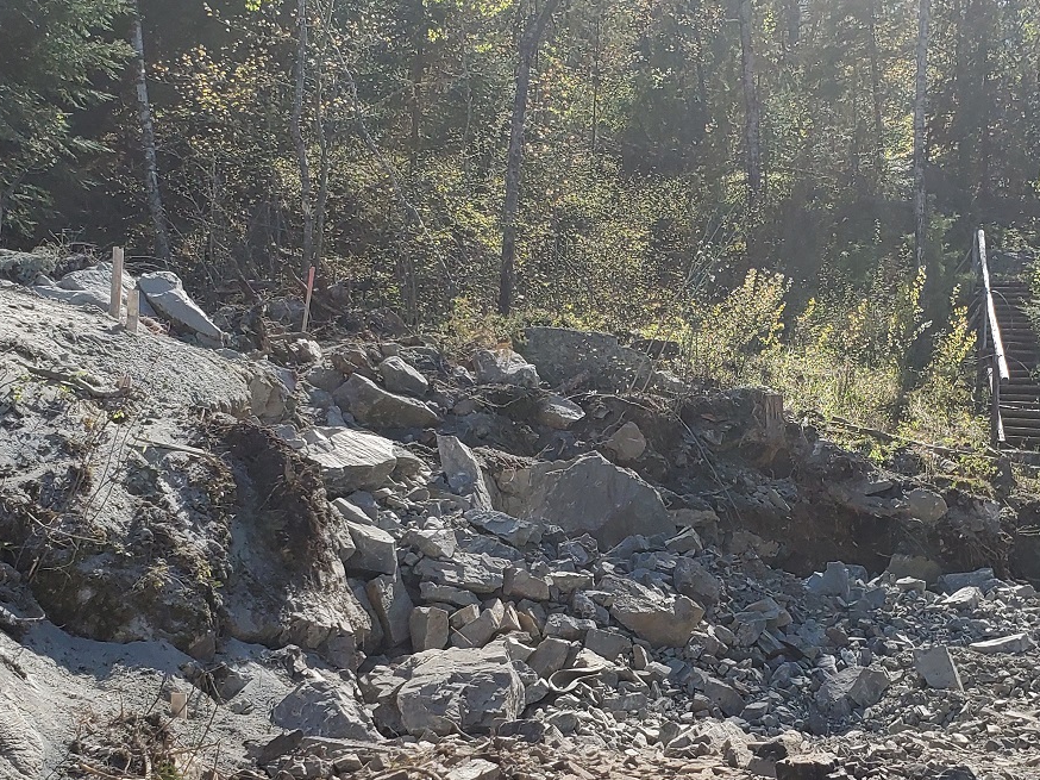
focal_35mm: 60
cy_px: 462
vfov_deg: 24.4
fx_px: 1802
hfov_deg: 31.9
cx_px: 701
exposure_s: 1/1176
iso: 50
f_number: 2.4
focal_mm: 4.3
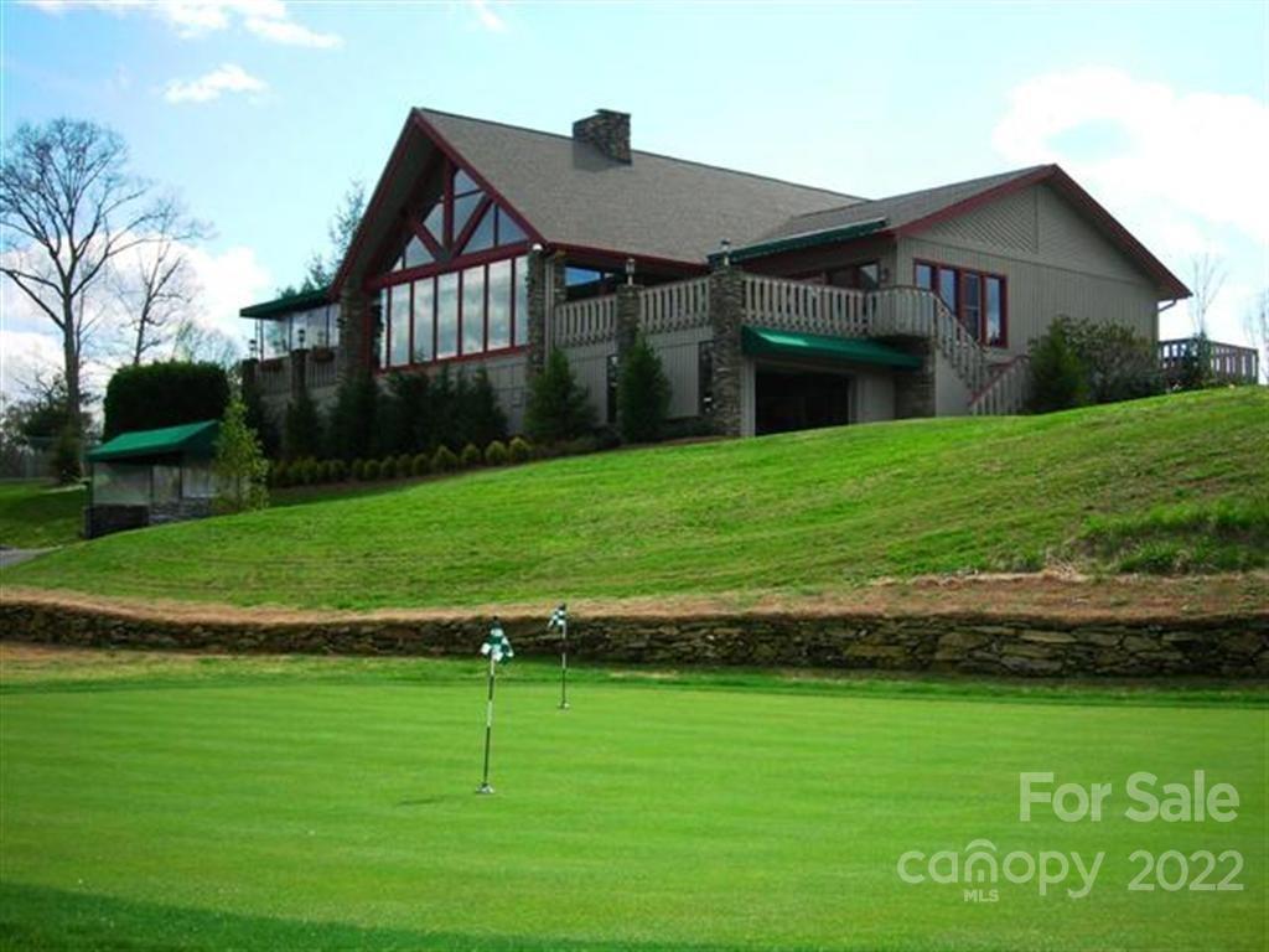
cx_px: 634
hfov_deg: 40.4
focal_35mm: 47
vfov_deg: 30.9
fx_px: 1723
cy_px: 476
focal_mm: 7.8
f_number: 3.4
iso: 50
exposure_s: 1/390
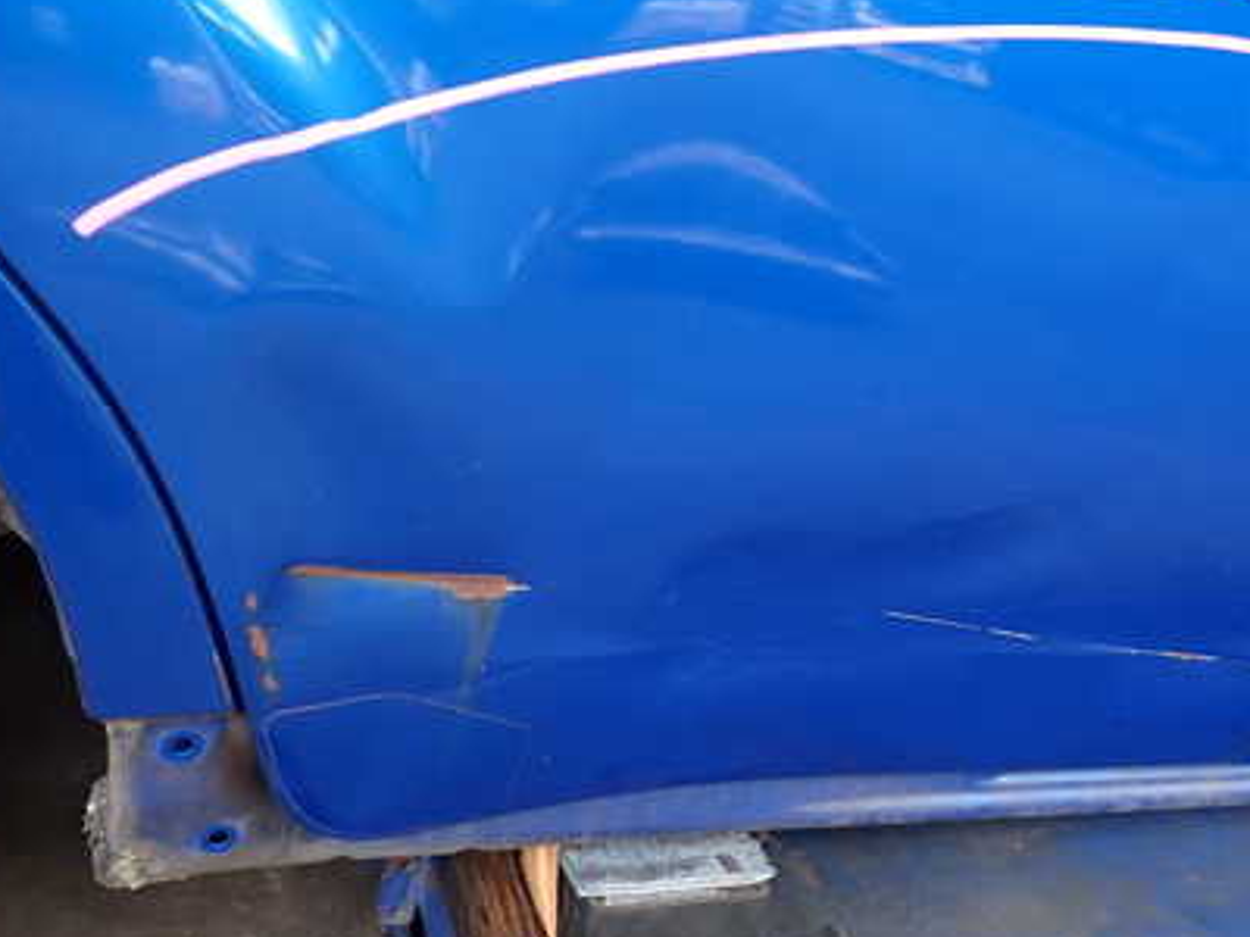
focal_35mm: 45
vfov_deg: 32.0
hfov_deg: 41.2
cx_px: 894
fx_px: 1625
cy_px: 334
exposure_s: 1/100
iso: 200
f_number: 2.3
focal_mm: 5.4
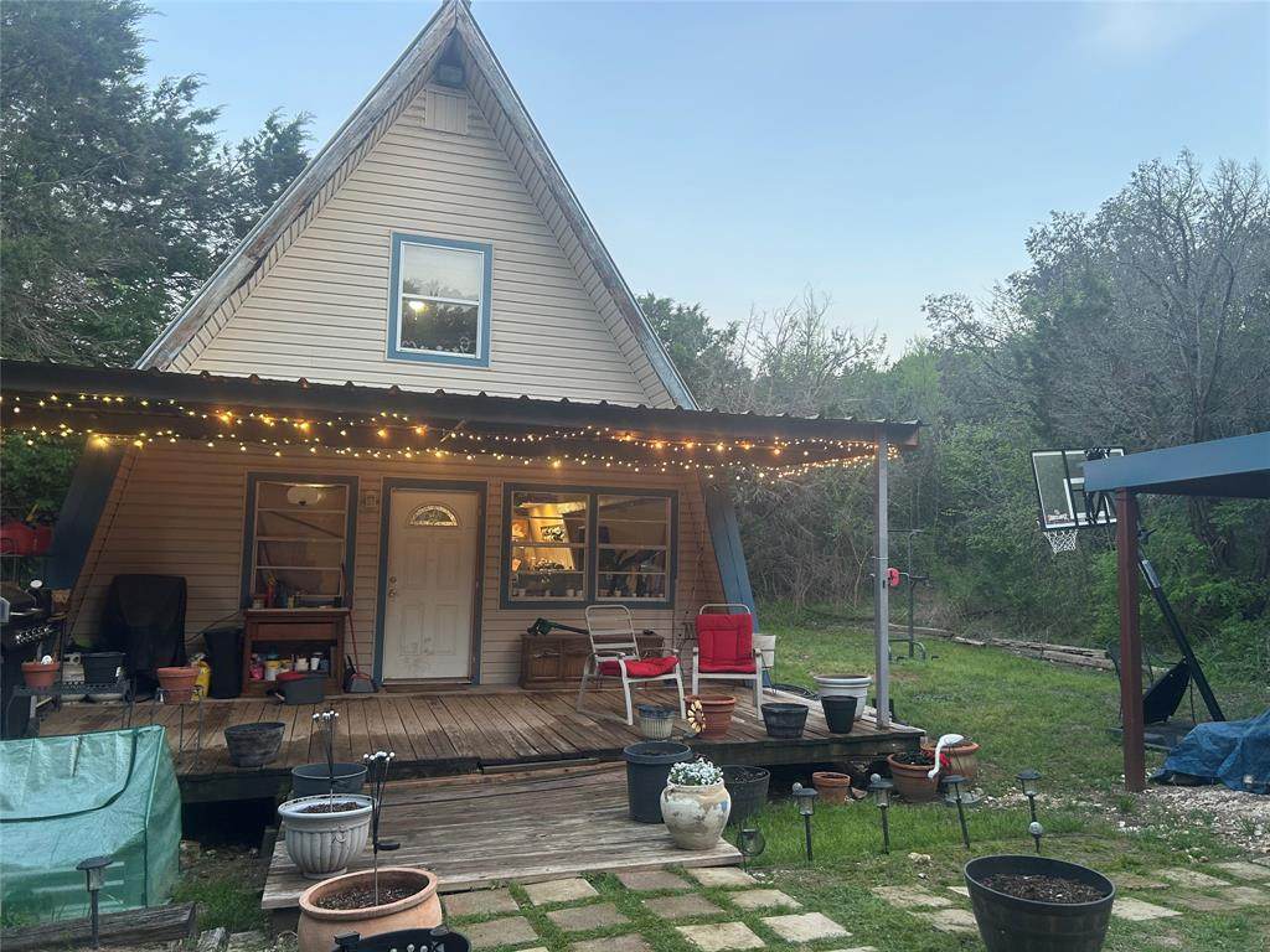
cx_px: 635
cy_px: 476
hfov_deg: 67.3
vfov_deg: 53.1
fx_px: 954
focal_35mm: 26
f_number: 1.5
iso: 80
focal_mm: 5.7
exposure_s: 1/60
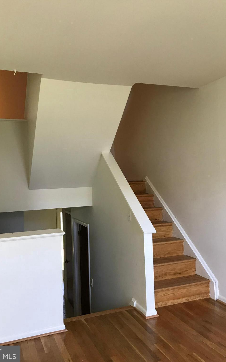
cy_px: 182
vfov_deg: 62.9
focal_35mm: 30
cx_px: 98
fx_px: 296
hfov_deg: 41.7
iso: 40
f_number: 1.8
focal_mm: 3.99
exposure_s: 1/24
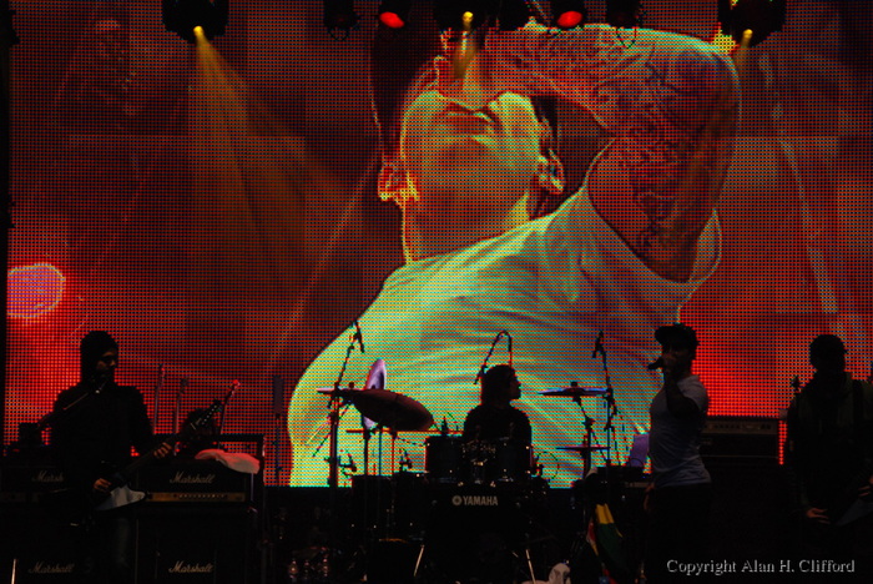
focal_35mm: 158
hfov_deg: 13.0
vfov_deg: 8.7
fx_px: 3822
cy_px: 292
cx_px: 436
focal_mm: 105
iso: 800
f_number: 5.6
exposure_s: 1/800
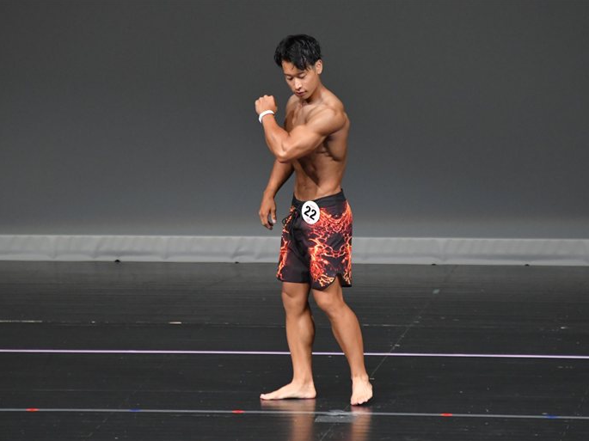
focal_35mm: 408
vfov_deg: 3.6
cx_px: 290
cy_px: 221
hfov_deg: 4.9
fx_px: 6939
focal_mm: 250
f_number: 5.6
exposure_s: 1/400
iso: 4000
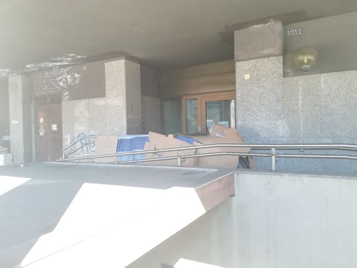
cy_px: 134
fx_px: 268
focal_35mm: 26
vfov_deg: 53.1
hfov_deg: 67.3
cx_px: 178
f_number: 2.2
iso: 80
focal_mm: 3.83
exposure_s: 1/50
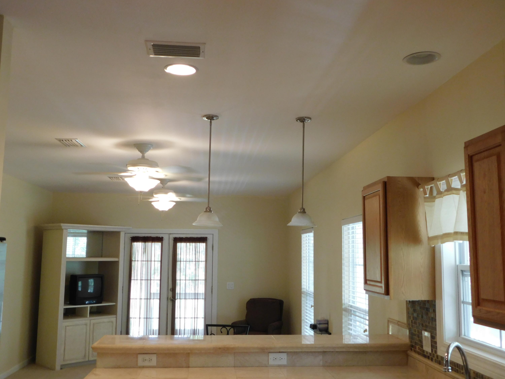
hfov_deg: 51.4
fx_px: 525
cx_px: 252
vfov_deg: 39.7
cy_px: 190
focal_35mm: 36
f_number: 3.5
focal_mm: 6.3
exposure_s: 1/30
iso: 280
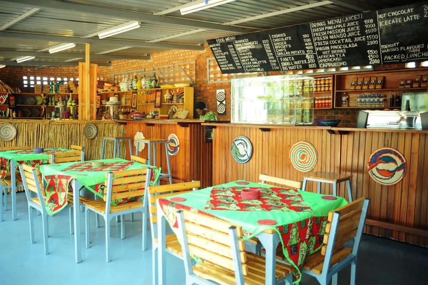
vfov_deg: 42.3
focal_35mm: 31
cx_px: 214
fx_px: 368
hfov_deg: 60.3
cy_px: 142
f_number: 5
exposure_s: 1/50
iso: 400
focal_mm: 31
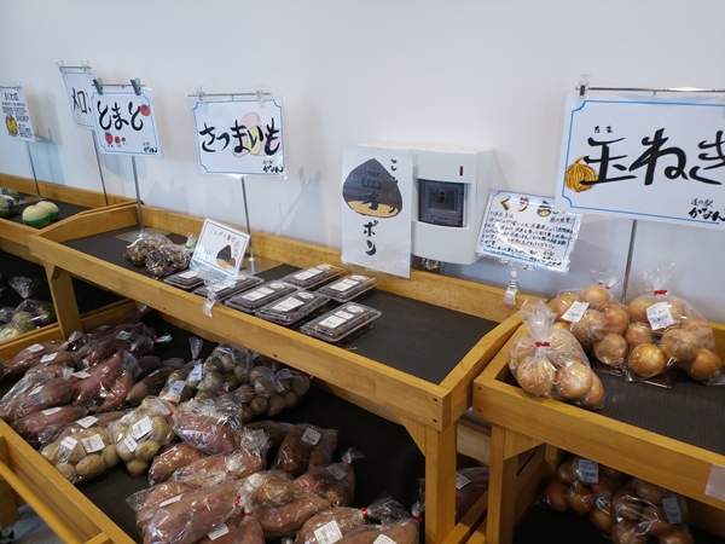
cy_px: 272
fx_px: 670
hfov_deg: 56.8
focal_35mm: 32
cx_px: 362
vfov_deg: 44.2
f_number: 2
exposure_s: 1/33
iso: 223
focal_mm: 4.5
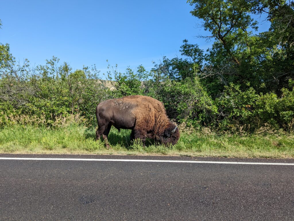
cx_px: 147
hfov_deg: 71.5
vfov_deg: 56.9
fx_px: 204
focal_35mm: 24
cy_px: 110
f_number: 1.85
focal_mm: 6.81
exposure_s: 1/1490
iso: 38
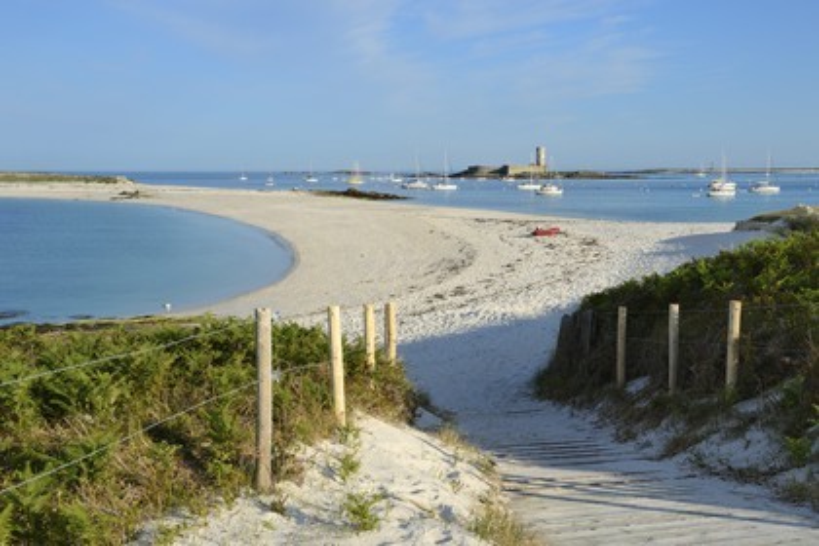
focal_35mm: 40
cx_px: 410
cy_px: 273
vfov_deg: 33.4
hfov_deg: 48.5
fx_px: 910
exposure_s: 1/250
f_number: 11
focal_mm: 40
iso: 200
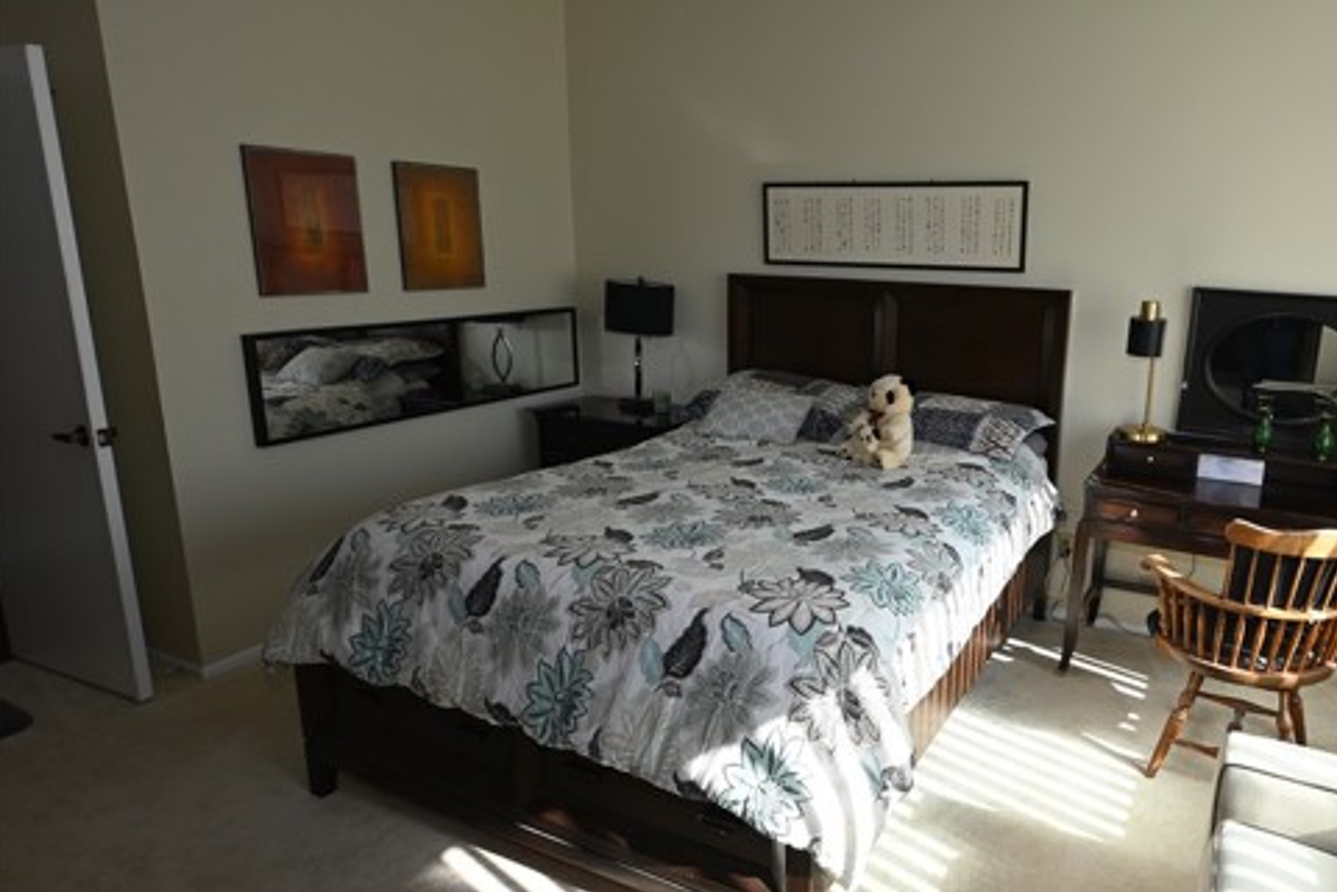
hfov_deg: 71.8
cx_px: 880
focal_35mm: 24
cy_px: 439
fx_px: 891
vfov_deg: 53.1
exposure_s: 1/100
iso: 200
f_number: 5.6
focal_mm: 12
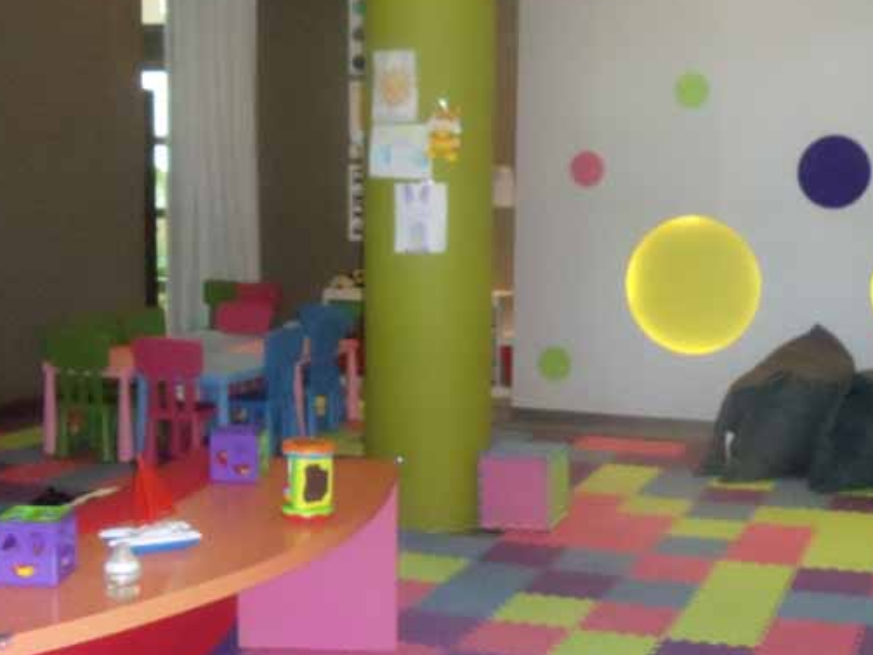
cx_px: 533
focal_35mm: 70
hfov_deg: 27.7
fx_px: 1765
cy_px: 304
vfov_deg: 21.0
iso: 800
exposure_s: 1/30
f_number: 3.5
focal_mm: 6
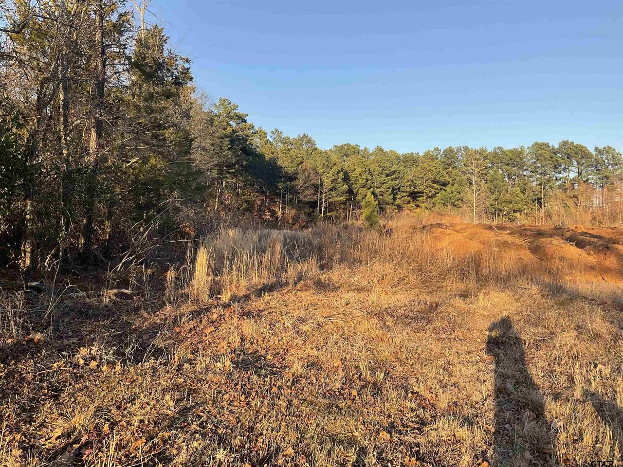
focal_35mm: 29
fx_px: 522
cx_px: 312
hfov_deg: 61.7
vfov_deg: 48.2
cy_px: 234
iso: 25
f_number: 1.8
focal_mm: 3
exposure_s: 1/650
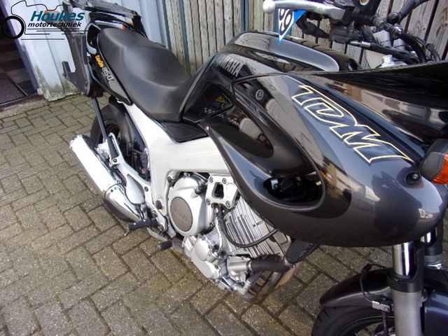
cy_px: 168
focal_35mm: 24
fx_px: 311
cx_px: 224
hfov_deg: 71.6
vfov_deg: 56.8
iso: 80
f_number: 3.3
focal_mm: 4.3
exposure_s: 1/110
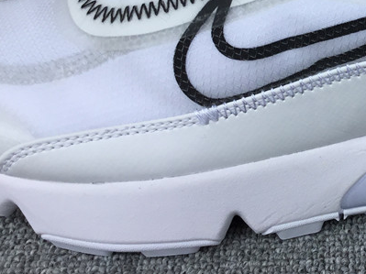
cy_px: 27
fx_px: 740
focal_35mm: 70
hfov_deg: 25.8
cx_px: 396
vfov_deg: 20.6
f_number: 2.4
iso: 25
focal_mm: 3.3
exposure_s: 1/608
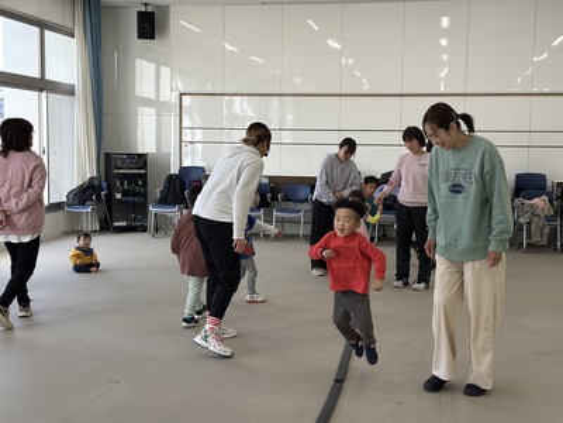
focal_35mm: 48
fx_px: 781
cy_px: 212
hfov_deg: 39.7
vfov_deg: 30.3
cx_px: 282
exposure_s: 1/597
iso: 80
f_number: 1.78
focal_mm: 6.86
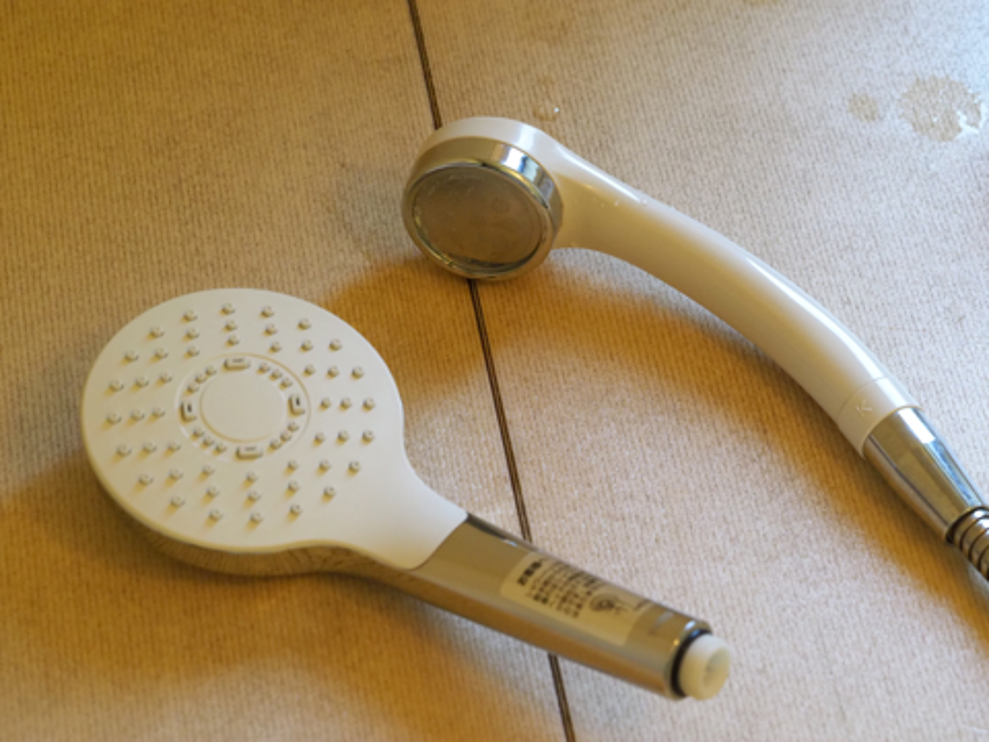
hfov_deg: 16.4
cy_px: 371
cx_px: 494
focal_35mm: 120
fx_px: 3428
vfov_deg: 12.3
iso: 2500
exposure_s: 1/125
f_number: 4.5
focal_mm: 60
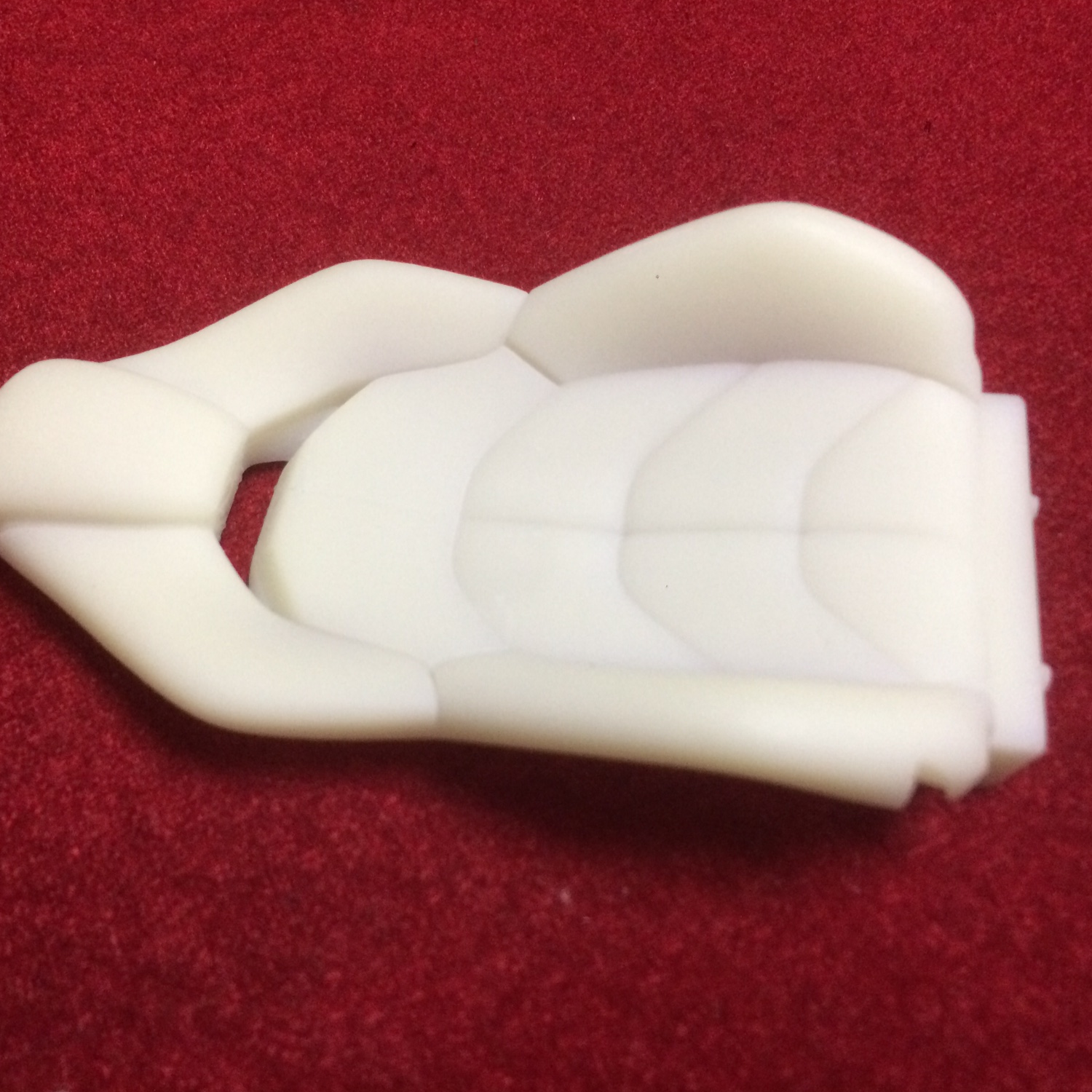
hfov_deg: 47.2
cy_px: 547
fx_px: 1249
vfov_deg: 47.2
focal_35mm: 35
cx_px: 524
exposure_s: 1/30
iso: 320
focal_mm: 4.15
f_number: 2.2
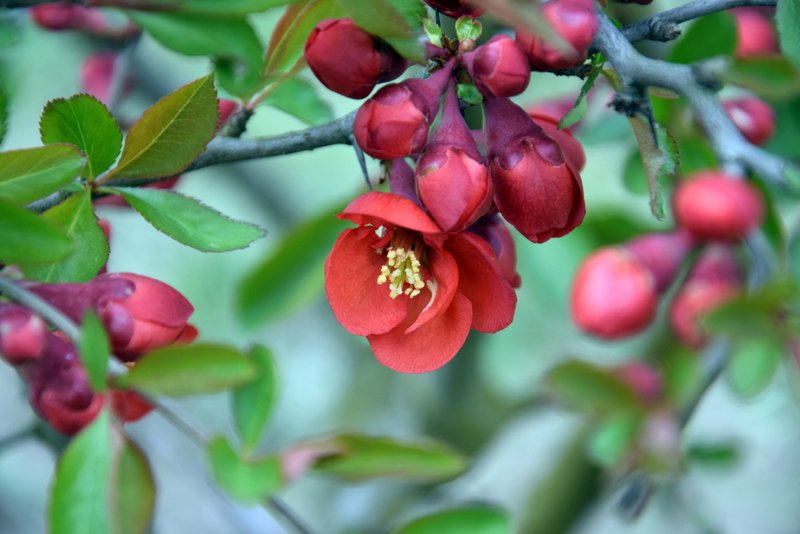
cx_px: 400
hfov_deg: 13.0
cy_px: 267
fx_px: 3501
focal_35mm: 158
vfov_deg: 8.7
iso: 400
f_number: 6.3
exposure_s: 1/125
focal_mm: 105
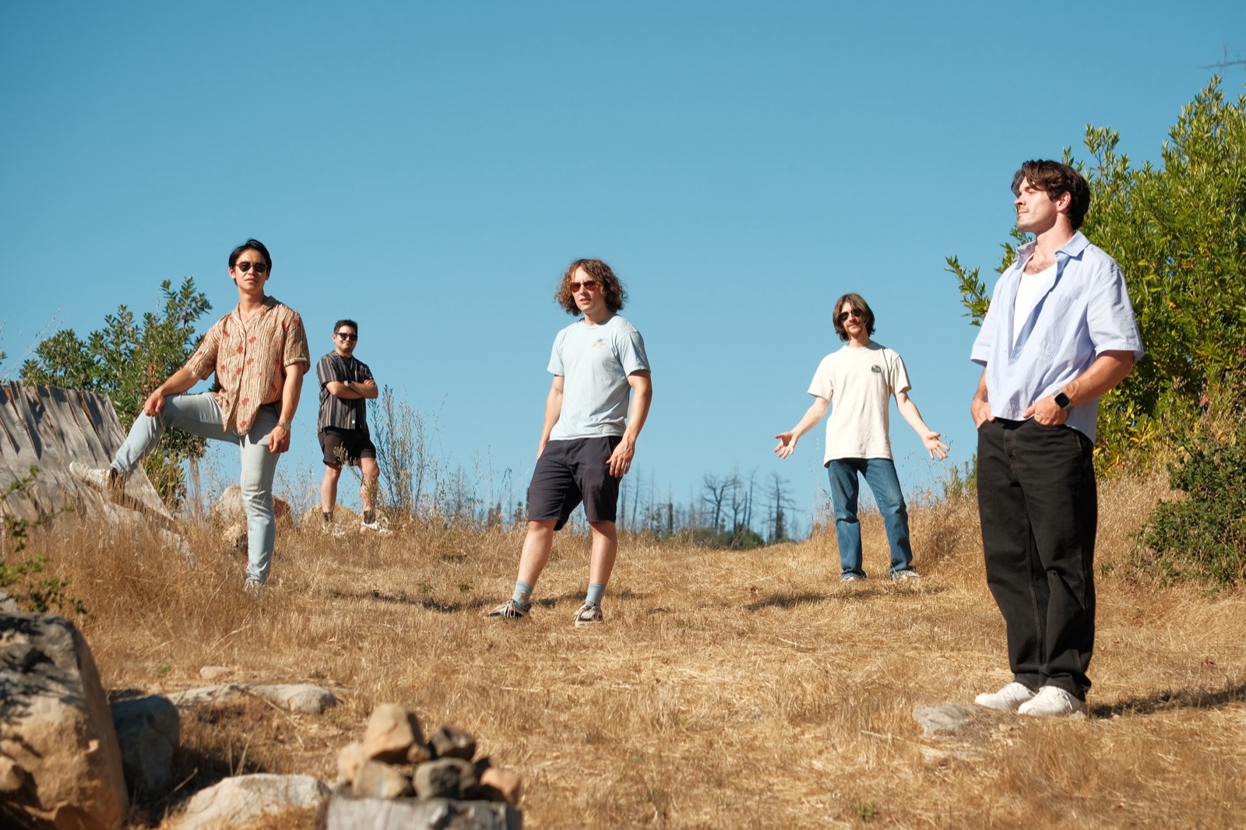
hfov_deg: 24.5
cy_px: 415
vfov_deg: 16.4
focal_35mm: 83
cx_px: 623
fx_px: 2872
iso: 160
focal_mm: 55
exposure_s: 1/1250
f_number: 4
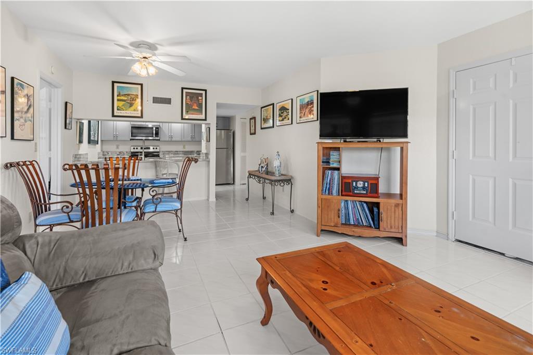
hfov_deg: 96.8
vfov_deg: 73.7
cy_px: 178
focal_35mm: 16
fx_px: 237
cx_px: 266
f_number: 7.1
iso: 100
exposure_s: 1/6
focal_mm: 16
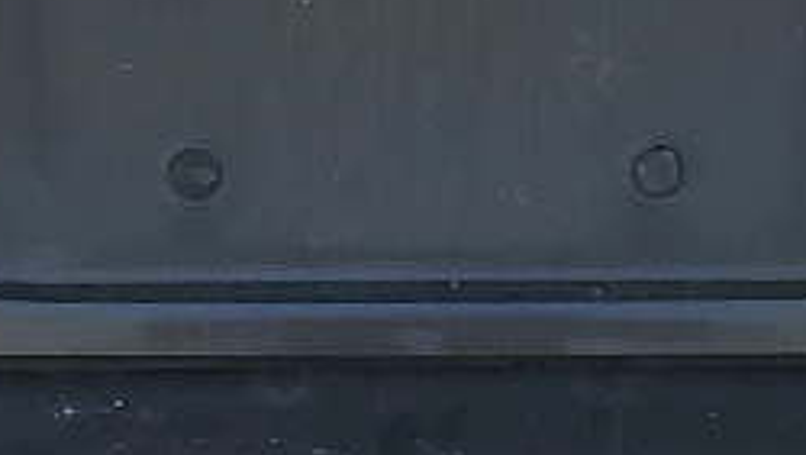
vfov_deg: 6.7
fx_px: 3871
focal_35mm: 181
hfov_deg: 11.9
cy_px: 26
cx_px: 416
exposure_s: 1/2000
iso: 50
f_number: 1.5
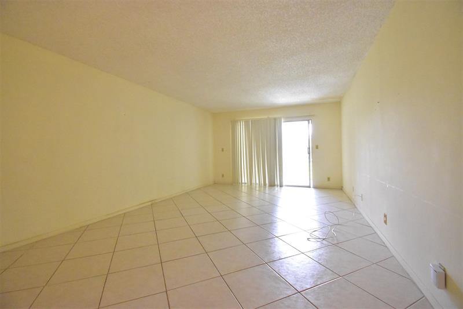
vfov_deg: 77.3
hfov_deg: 100.4
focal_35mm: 15
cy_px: 154
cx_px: 232
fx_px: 193
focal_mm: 10
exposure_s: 1/200
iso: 10000
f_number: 5.6
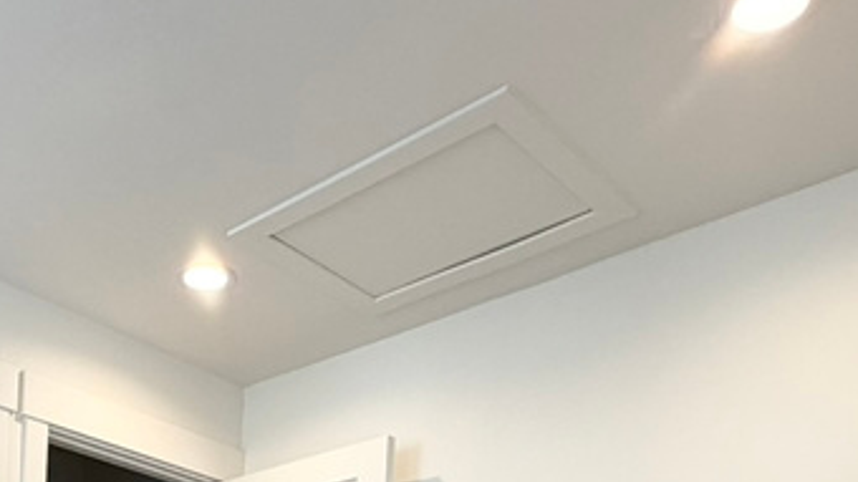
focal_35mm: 46
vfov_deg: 20.1
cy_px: 828
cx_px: 194
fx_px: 1046
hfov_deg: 42.9
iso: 80
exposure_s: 1/120
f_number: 2.2
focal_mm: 2.22
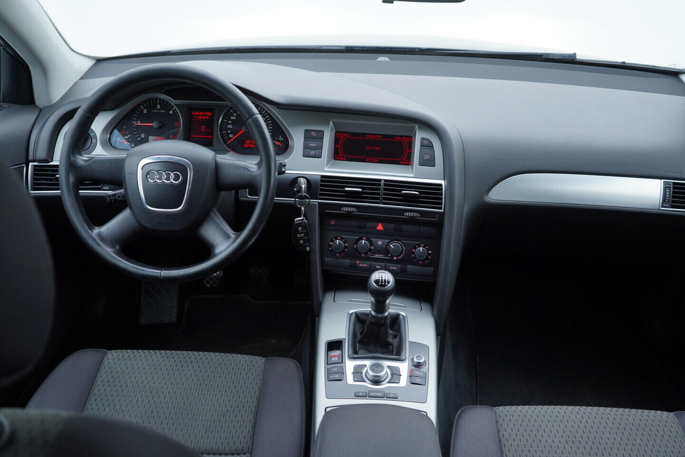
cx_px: 342
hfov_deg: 53.1
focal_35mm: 36
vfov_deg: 36.9
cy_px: 228
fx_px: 685
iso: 125
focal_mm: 24
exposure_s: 1/40
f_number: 2.8
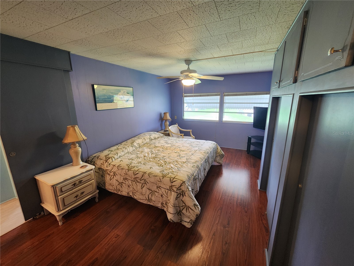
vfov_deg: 89.9
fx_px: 133
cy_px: 133
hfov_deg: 106.2
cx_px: 177
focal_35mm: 13
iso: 320
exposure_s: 1/30
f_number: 2.2
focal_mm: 2.2
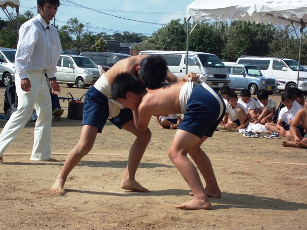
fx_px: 869
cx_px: 154
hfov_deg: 20.0
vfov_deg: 15.1
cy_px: 115
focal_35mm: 98
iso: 64
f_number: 5.5
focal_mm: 17.6
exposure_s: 1/320
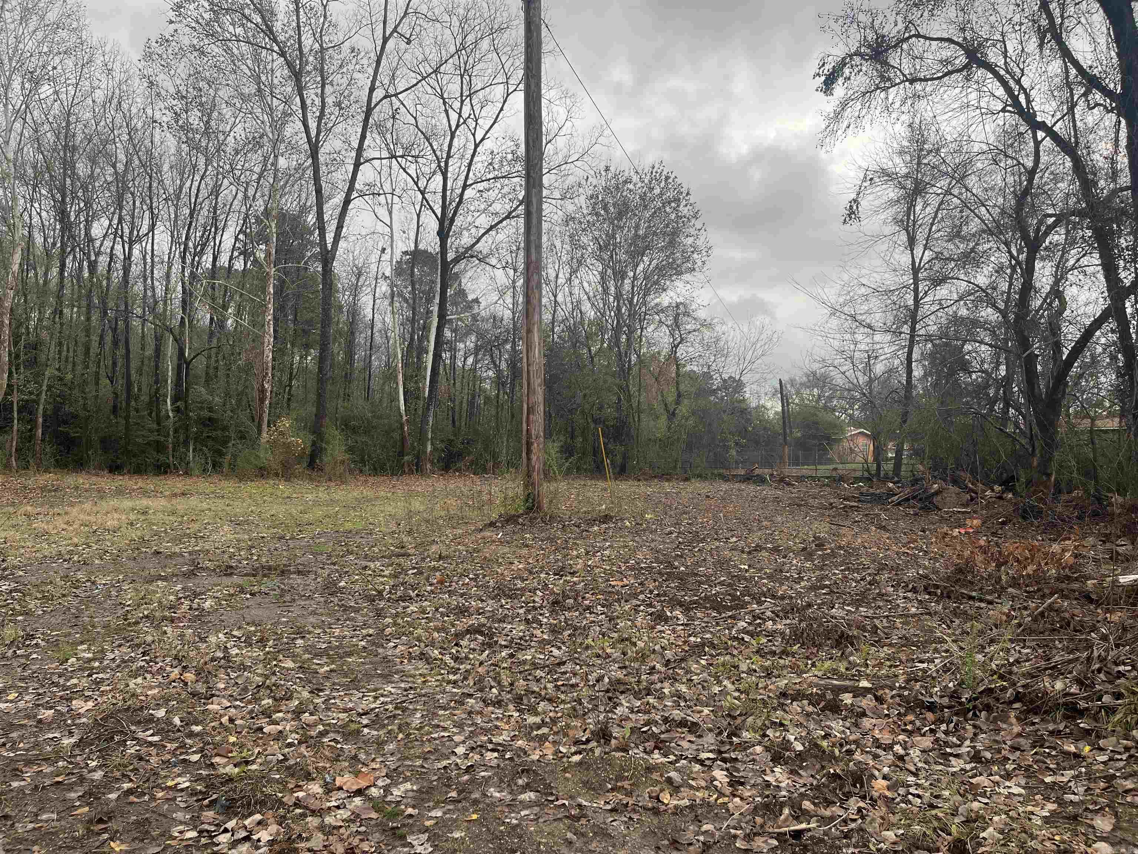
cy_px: 427
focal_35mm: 26
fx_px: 855
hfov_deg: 67.3
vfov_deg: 53.1
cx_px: 569
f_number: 1.6
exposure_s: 1/793
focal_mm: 5.1
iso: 50
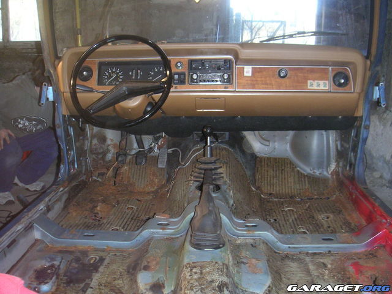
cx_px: 196
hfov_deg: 50.1
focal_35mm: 37
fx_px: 419
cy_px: 147
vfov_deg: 38.7
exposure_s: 1/45
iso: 160
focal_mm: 5.7
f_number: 2.8
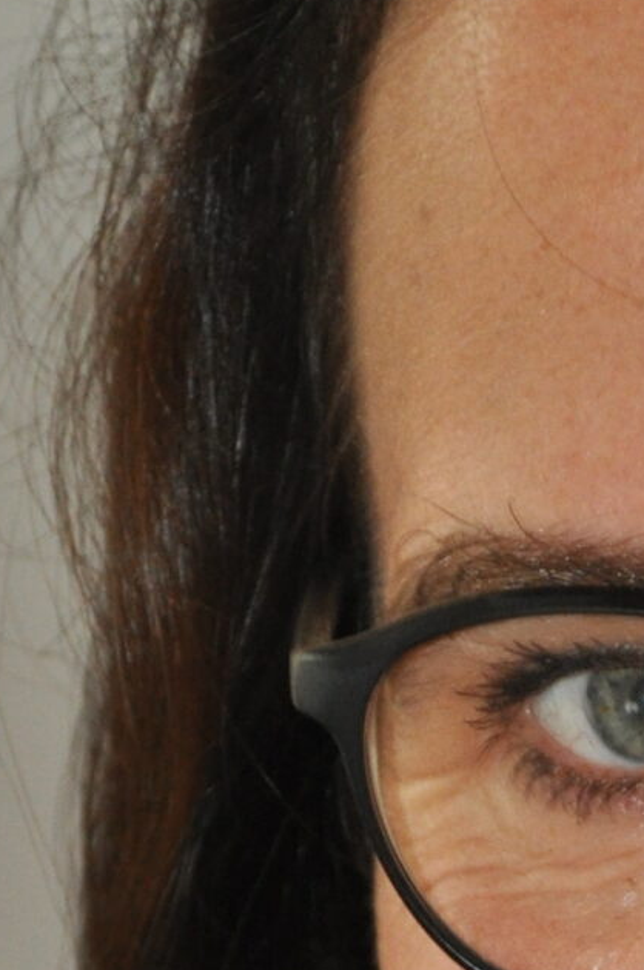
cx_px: 898
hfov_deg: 3.0
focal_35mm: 457
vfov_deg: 4.5
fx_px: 12303
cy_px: 1381
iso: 800
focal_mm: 75
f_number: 5.3
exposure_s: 1/60
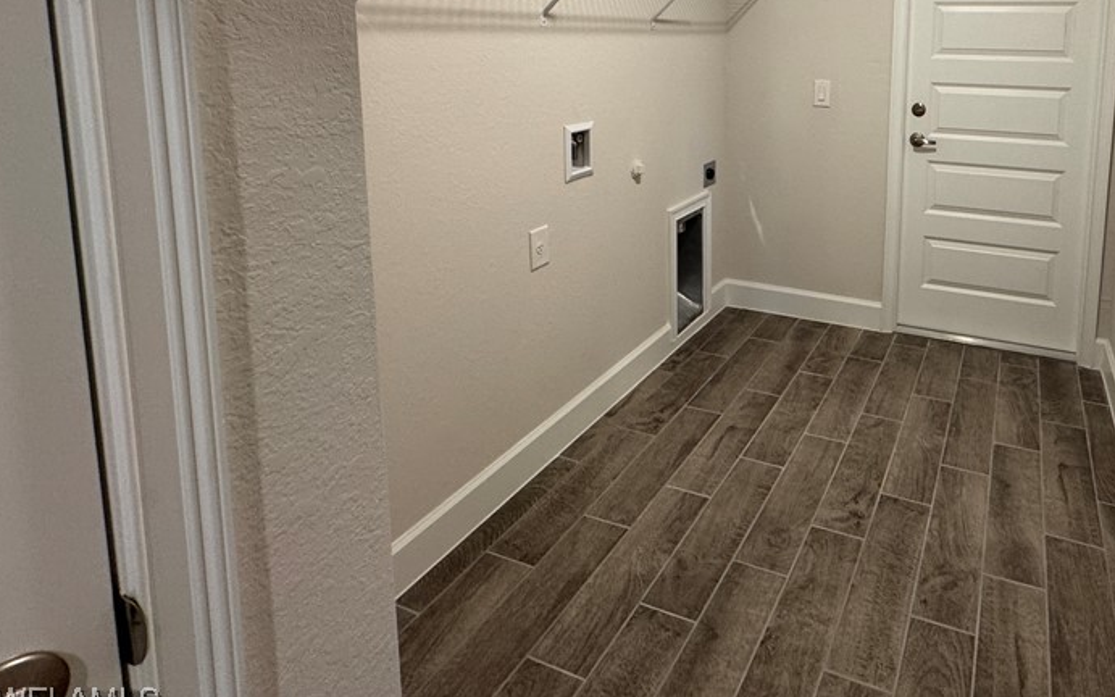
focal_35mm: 22
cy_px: 118
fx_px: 669
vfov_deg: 50.9
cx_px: 789
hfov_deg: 75.7
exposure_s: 1/60
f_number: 2.2
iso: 200
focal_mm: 2.22
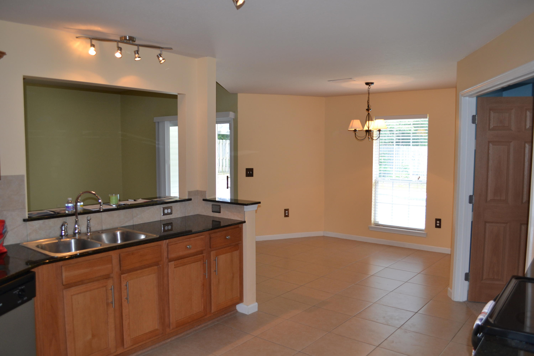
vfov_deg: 47.9
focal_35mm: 27
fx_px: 400
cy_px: 178
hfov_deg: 67.4
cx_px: 267
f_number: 4
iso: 400
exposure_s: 1/60
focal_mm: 18
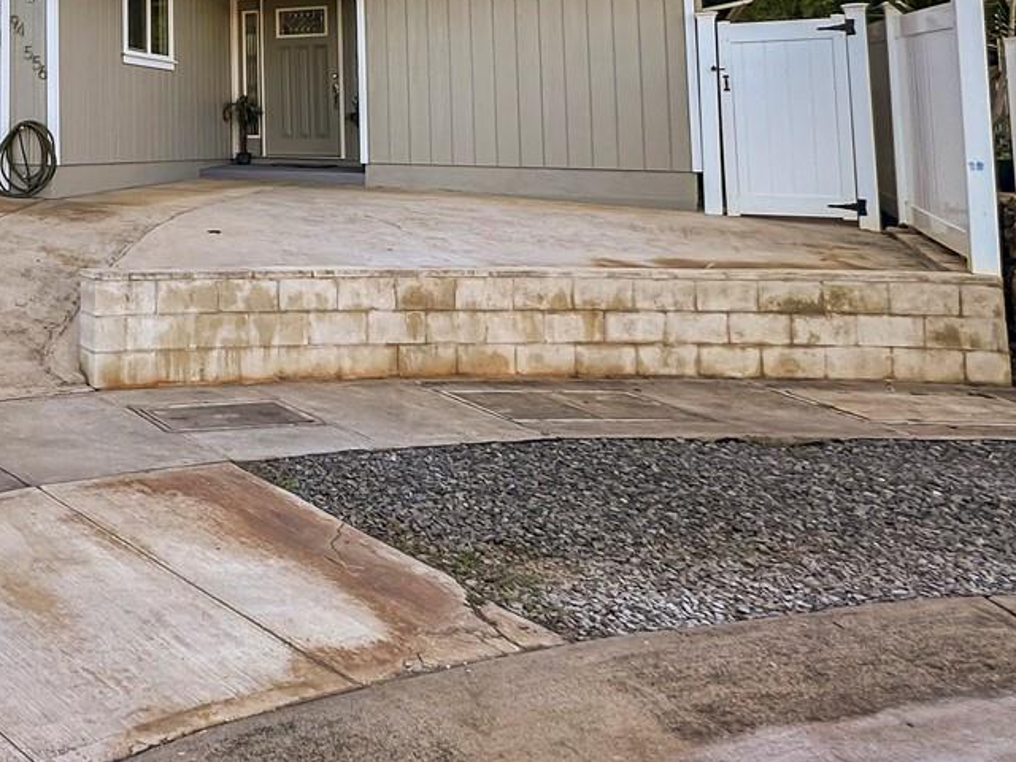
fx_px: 1027
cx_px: -108
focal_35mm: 35
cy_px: 52
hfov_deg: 41.6
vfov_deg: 37.6
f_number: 2.2
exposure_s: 1/350
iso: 40
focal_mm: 2.22
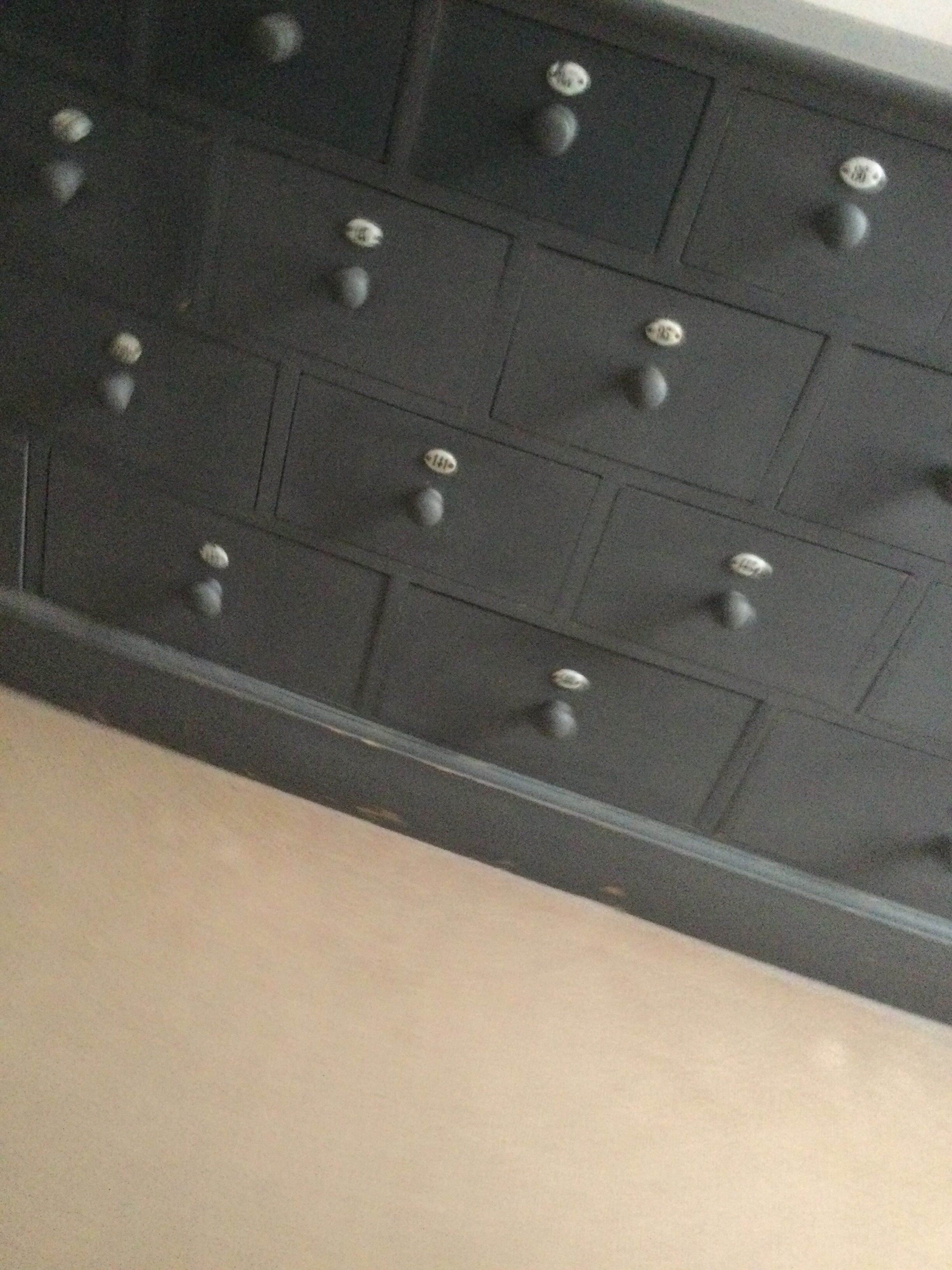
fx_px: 1137
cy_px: 635
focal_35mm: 31
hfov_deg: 45.4
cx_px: 476
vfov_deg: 58.4
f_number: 2.4
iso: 320
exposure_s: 1/17
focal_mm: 3.3
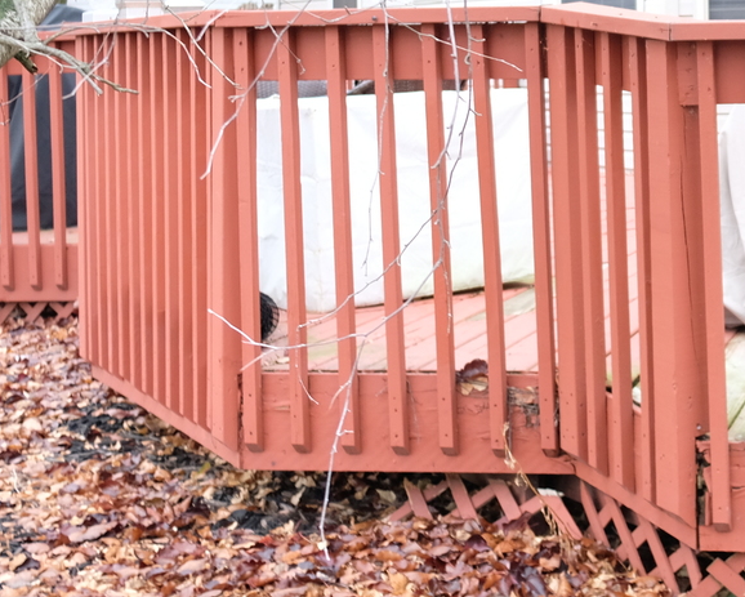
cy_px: -64
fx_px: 1566
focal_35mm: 71
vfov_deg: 20.5
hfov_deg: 24.7
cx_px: 842
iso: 500
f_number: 2.8
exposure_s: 1/60
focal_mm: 18
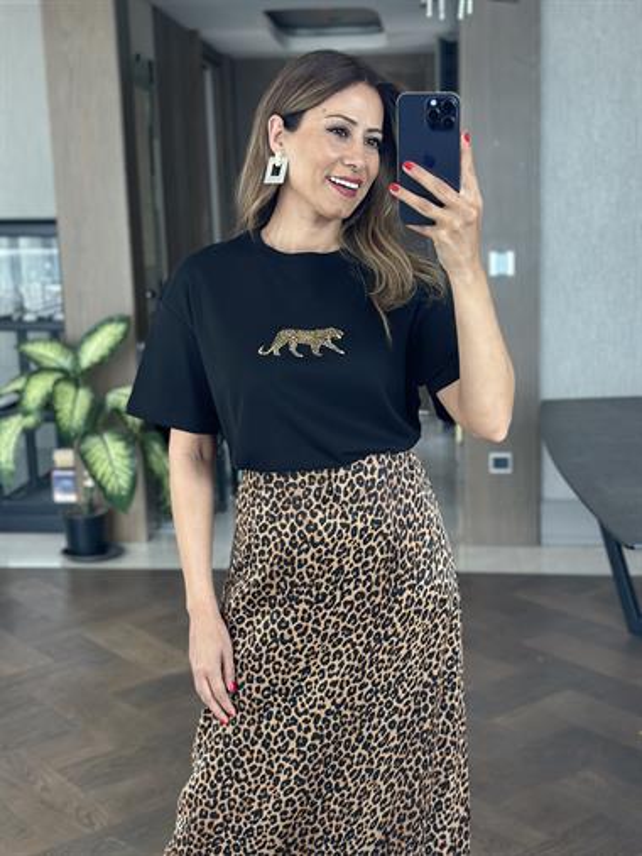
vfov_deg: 39.6
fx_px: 1186
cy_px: 428
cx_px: 321
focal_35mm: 48
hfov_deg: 30.3
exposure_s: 1/121
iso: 100
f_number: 1.78
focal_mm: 6.86
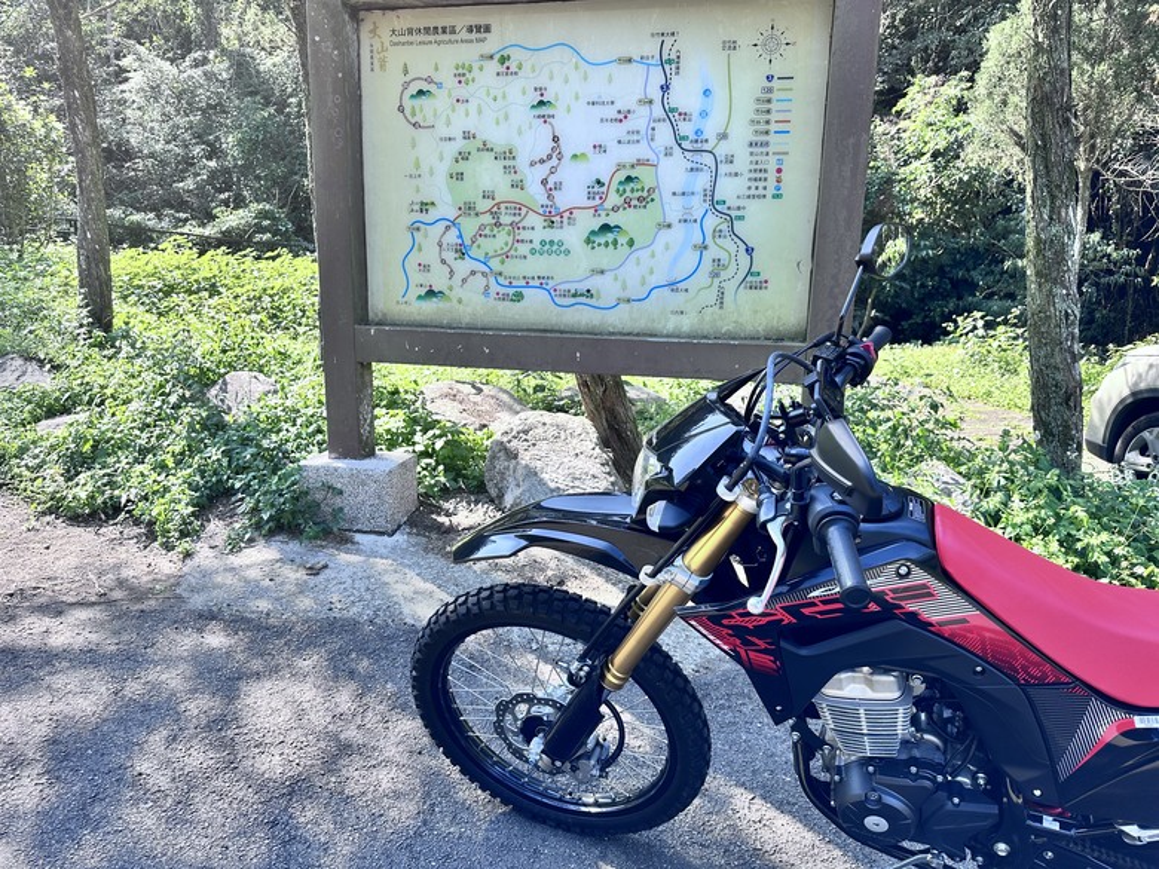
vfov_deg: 56.8
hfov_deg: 71.6
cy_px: 434
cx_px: 580
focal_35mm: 24
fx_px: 804
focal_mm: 6.86
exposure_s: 1/779
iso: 80
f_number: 1.78
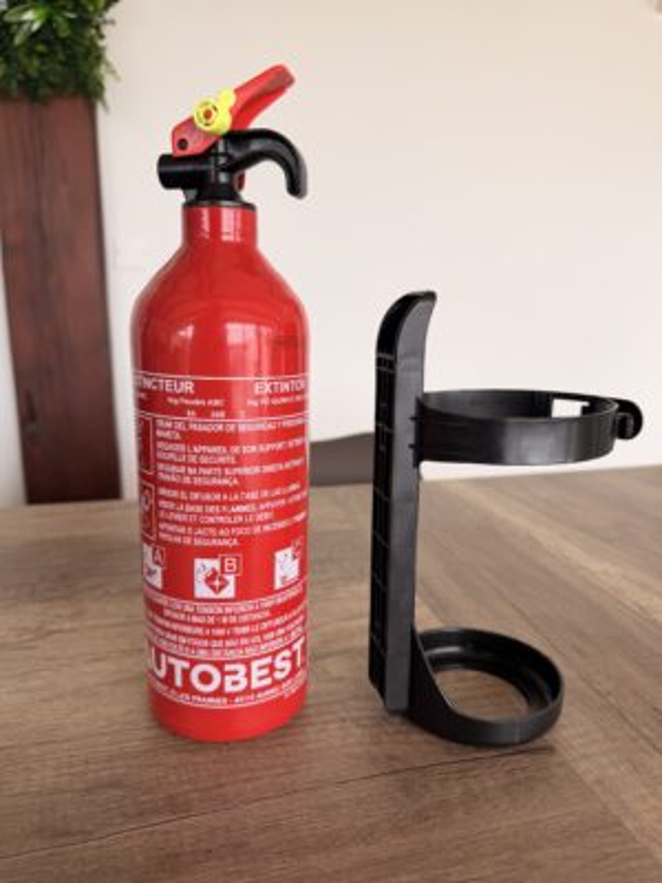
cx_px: 331
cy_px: 442
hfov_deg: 56.8
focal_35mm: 24
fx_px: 612
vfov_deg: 71.6
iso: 50
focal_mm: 6.76
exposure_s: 1/146
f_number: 1.78
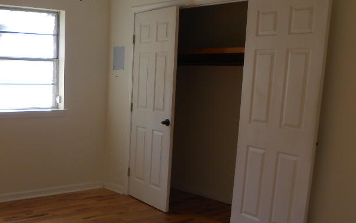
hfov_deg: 41.1
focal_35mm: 47
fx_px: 456
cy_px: 174
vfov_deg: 27.0
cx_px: 79
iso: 64
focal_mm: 4.6
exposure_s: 1/67.1
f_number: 2.8
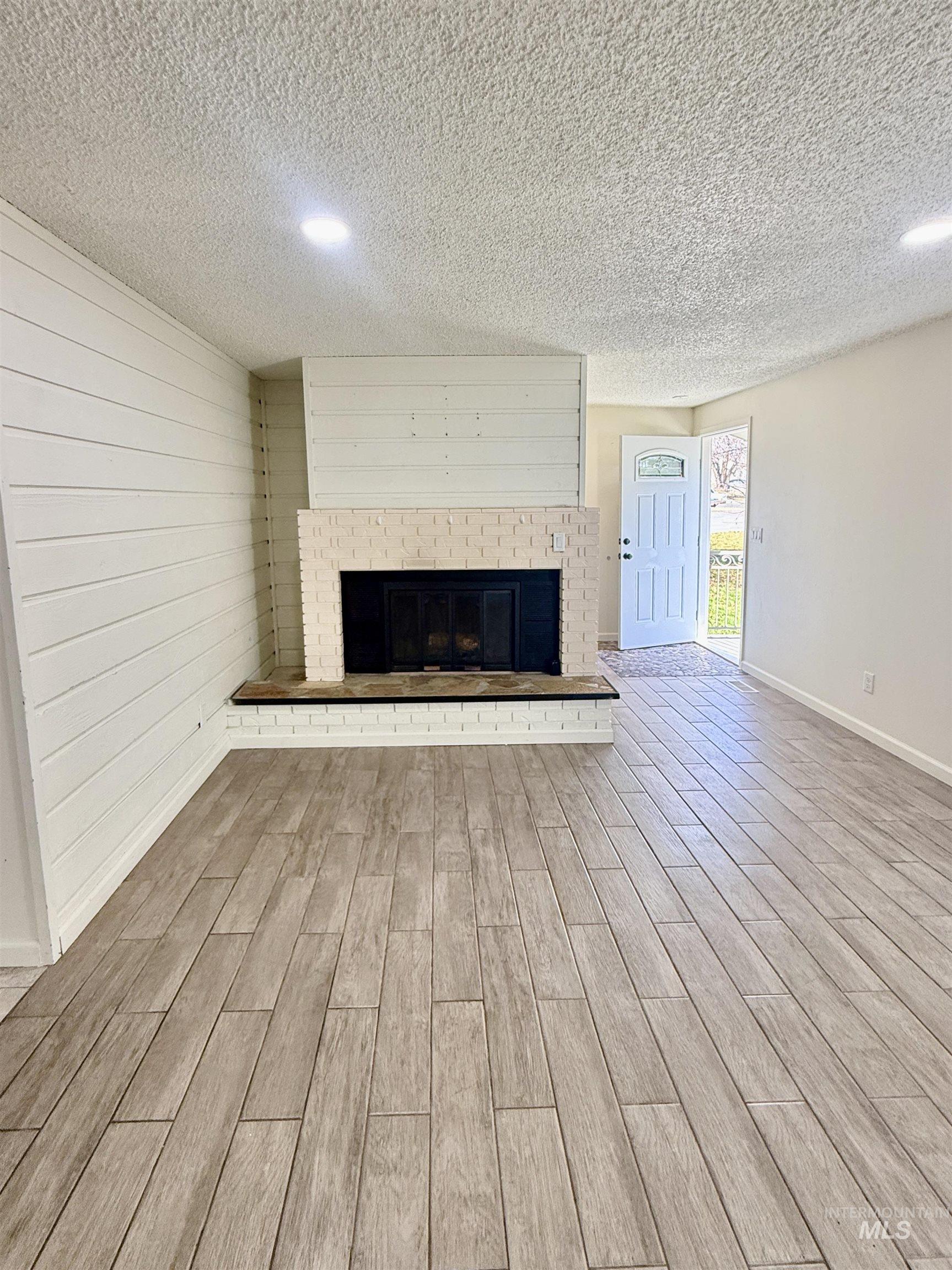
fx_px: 514
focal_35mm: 14
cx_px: 476
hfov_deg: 85.7
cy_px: 635
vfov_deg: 102.1
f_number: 2.2
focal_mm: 2.22
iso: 160
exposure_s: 1/120
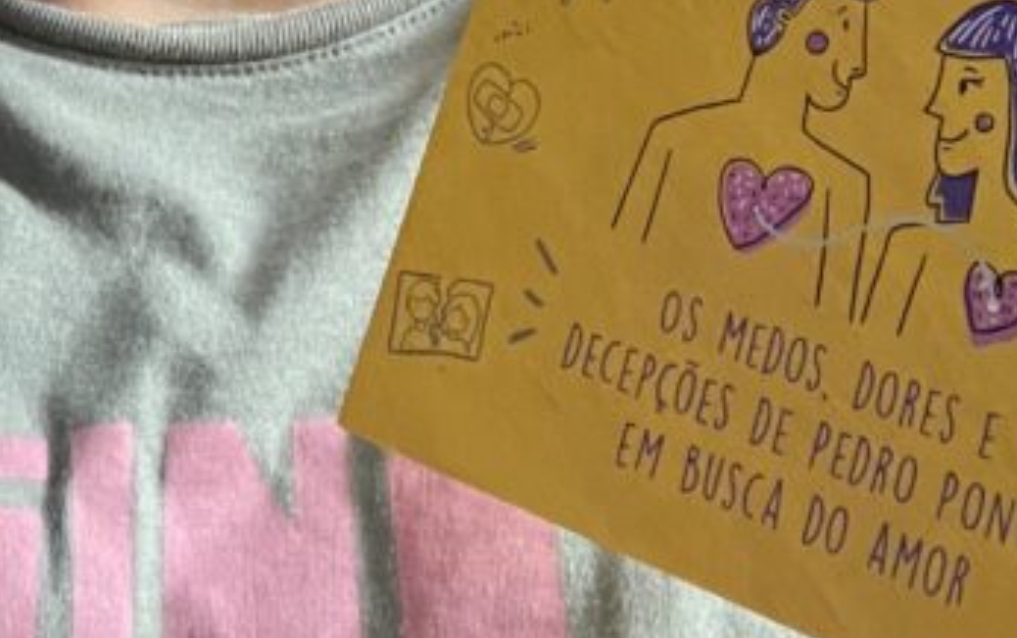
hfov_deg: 22.1
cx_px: 470
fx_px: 2608
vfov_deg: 11.8
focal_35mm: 94
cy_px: -811
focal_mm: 2.71
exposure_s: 1/30
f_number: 2.2
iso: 320
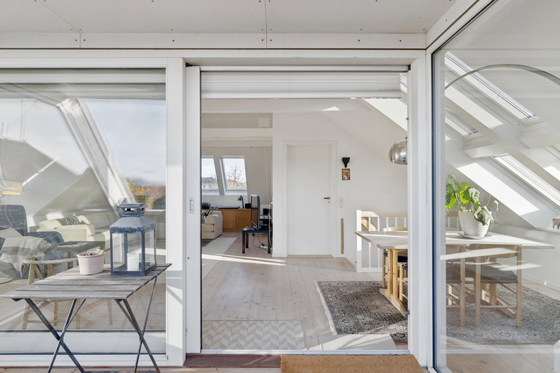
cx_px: 280
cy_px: 186
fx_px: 280
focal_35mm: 18
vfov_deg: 67.4
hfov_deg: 90.0
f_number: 8
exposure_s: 1/100
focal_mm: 12
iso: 200
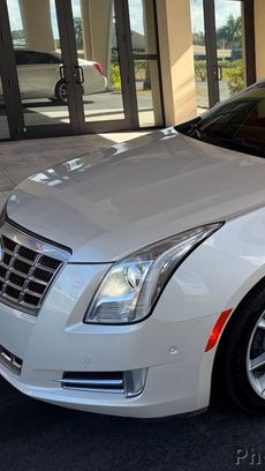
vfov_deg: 49.2
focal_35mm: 41
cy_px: 203
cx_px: 313
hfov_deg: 26.1
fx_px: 511
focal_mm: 6.76
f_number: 1.78
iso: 80
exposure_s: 1/1618
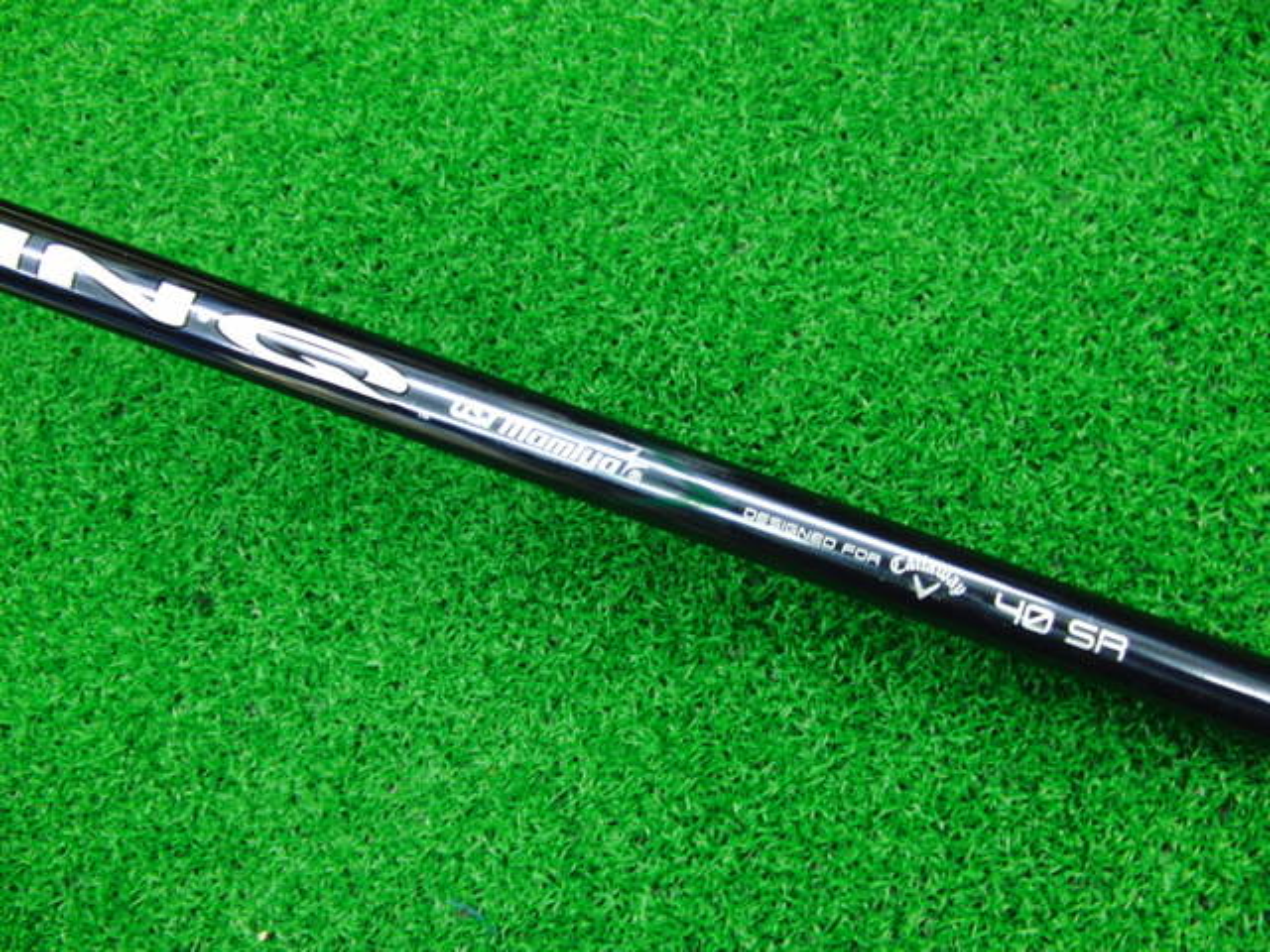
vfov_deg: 38.7
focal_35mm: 37
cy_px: 476
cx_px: 635
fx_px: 1357
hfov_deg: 50.1
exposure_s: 1/25
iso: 400
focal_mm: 6.42
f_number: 3.6
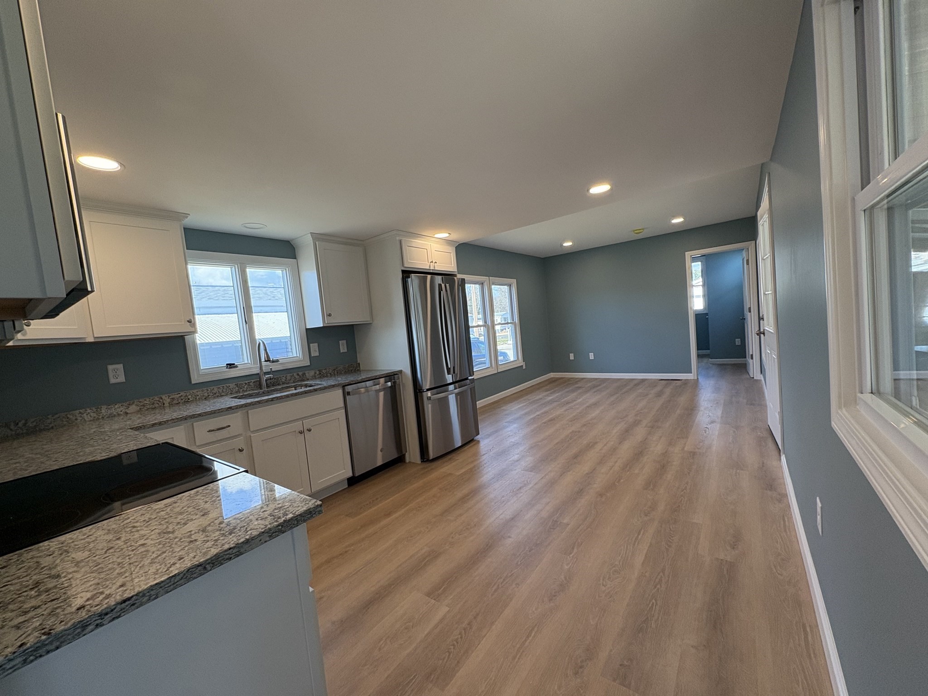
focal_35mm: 14
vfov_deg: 85.7
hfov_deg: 102.1
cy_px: 348
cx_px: 464
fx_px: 375
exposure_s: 1/123
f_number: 2.2
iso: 125
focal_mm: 2.22
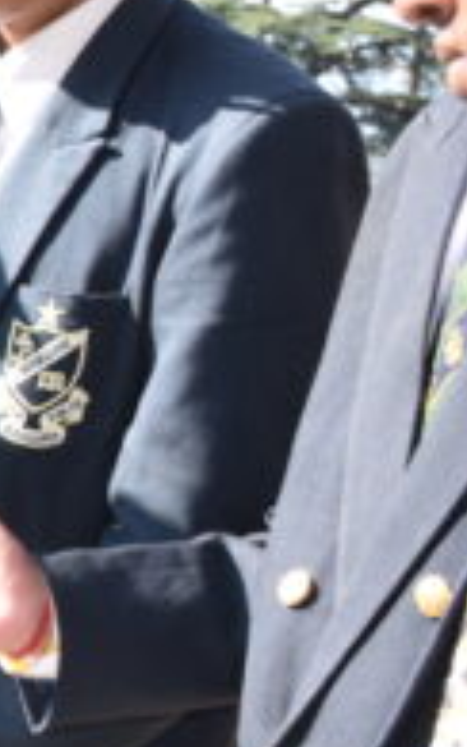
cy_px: 494
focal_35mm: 131
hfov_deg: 8.6
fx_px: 2666
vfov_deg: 15.9
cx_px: -831
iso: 100
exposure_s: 1/125
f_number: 5.6
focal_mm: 24
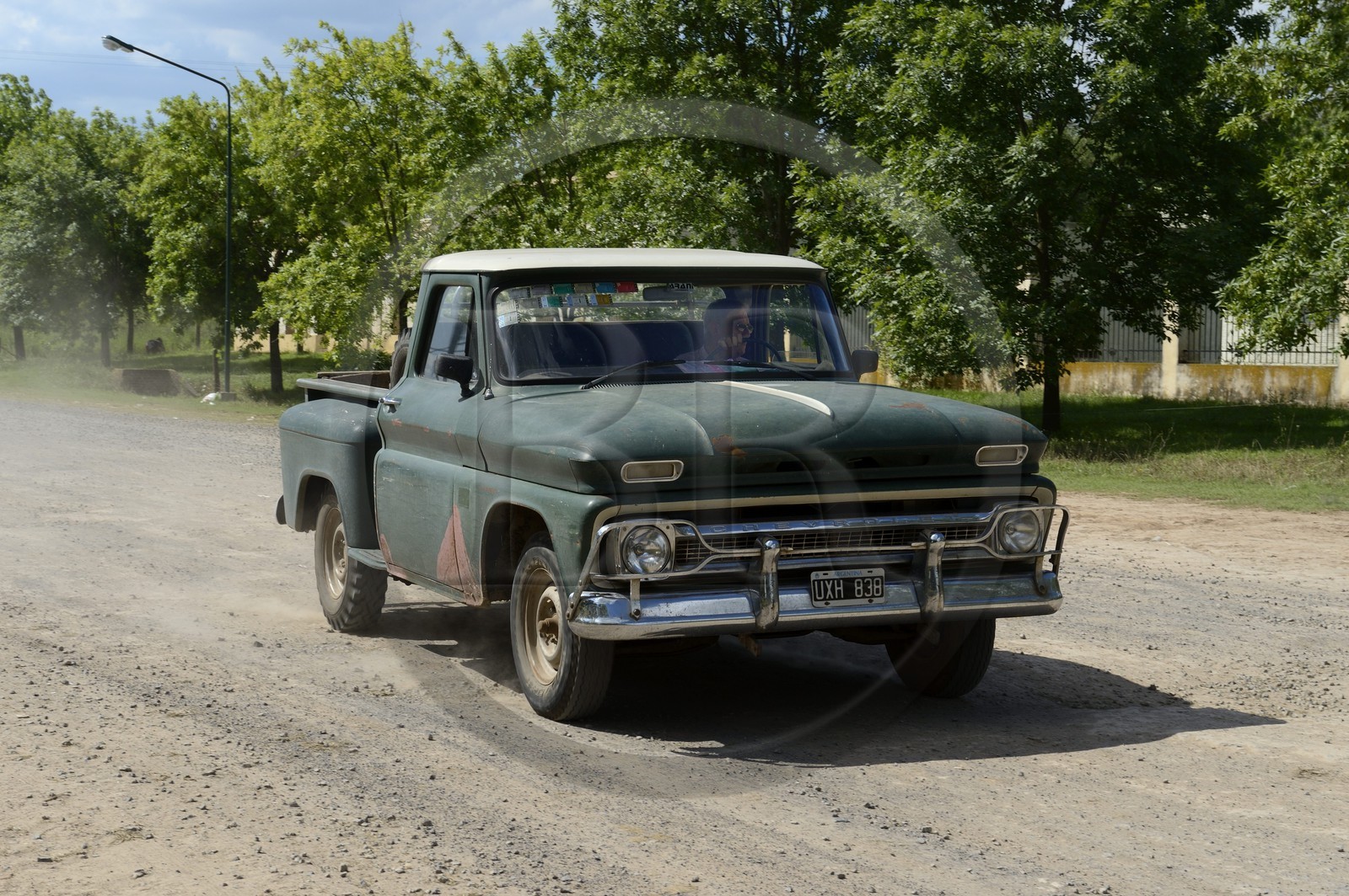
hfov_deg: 28.9
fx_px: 2621
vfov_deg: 19.4
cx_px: 674
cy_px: 448
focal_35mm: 70
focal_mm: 70
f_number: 14
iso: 200
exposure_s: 1/250
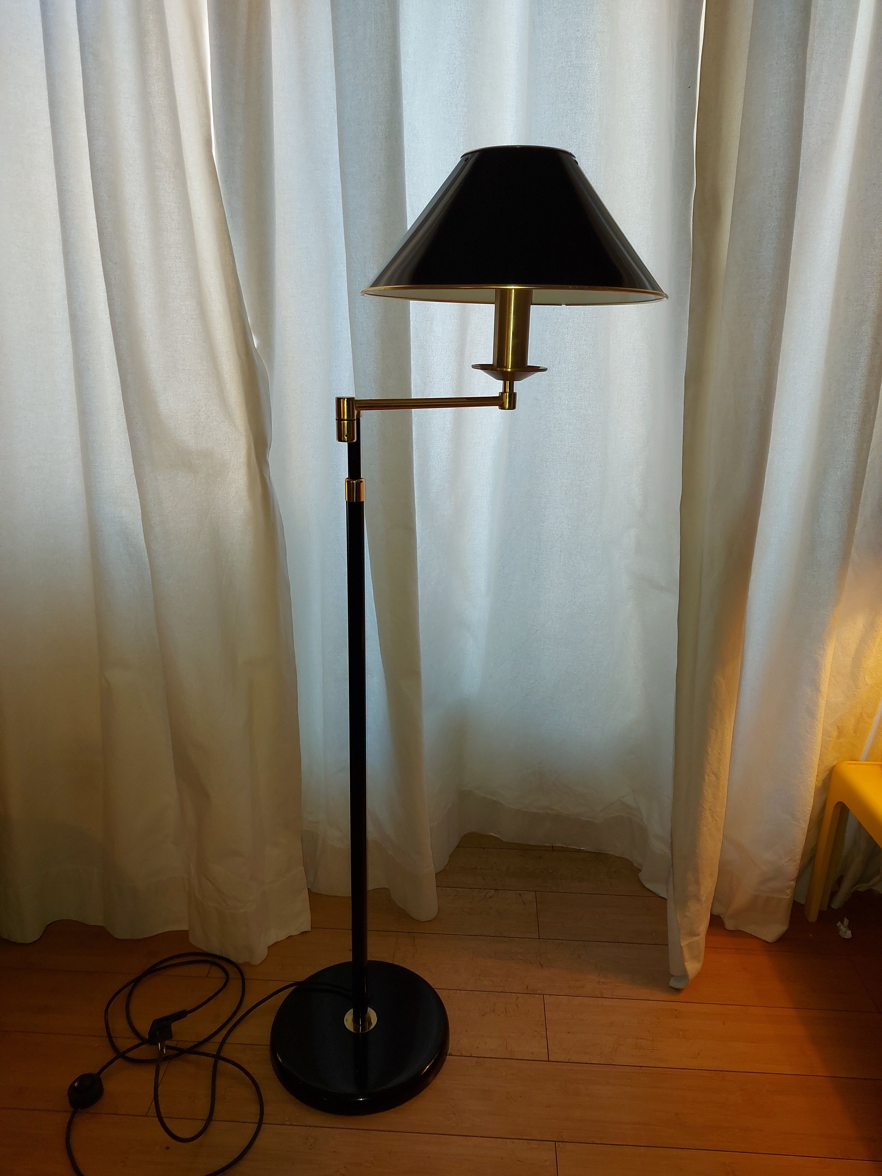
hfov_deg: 56.8
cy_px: 588
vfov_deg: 71.6
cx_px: 441
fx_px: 815
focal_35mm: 24
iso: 80
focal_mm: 5.23
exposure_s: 1/60
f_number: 1.8
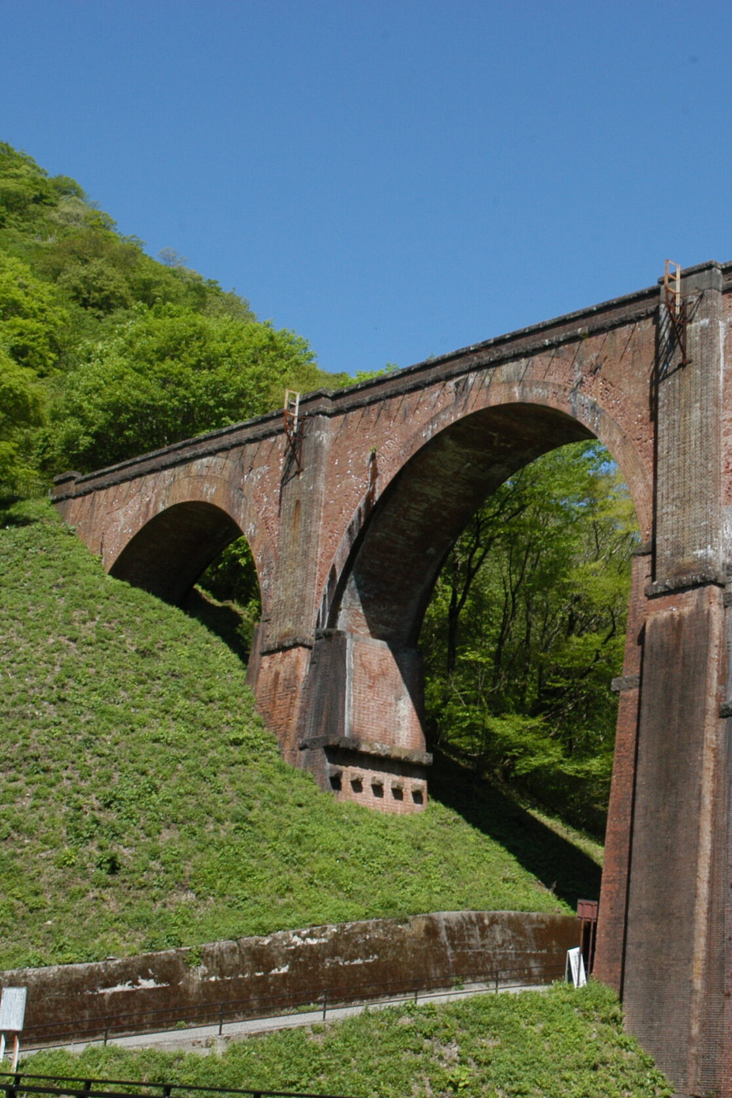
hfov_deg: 24.1
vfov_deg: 36.2
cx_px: 609
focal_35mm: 55
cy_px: 552
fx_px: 1677
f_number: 10
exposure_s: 1/350
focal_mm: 24
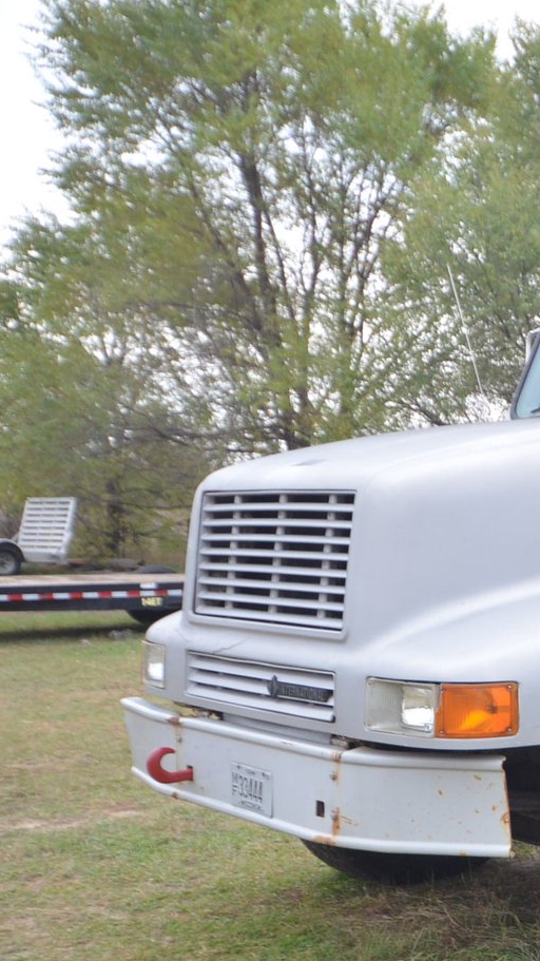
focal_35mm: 59
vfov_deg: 35.4
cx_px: 896
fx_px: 1503
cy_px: 544
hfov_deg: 17.5
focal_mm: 20
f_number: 4.5
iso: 800
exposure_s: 1/125
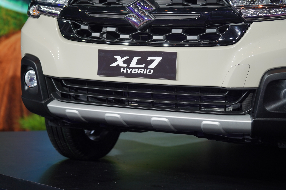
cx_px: 143
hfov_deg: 19.6
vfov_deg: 13.2
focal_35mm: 104
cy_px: 95
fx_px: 826
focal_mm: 104
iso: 800
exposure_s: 1/200
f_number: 4
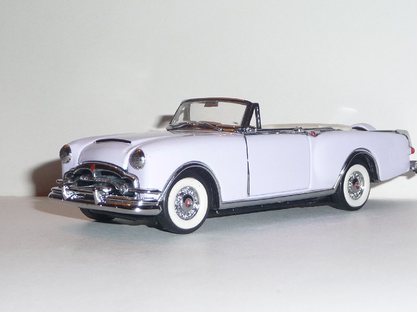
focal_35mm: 81
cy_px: 156
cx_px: 208
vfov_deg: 18.2
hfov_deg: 24.1
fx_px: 976
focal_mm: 8
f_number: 4.2
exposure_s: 1/30
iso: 100
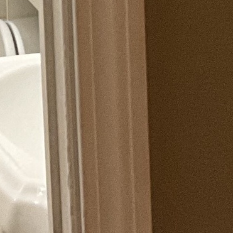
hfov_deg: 8.0
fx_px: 1614
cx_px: -195
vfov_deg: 8.1
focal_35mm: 212
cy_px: -128
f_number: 1.8
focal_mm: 3
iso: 160
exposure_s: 1/60
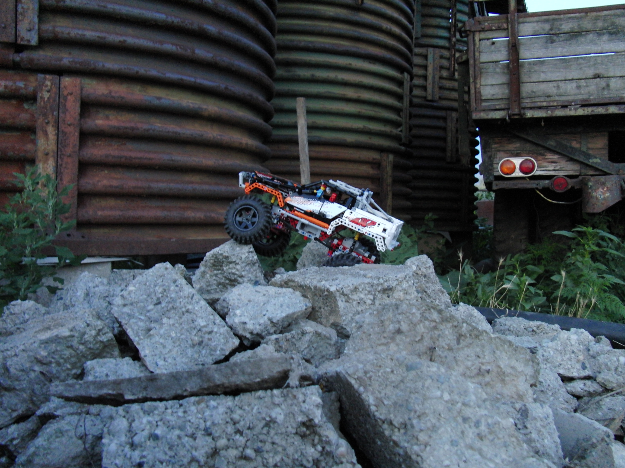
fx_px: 650
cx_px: 312
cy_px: 234
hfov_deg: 51.4
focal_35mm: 36
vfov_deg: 39.7
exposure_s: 1/15
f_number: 2.7
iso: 400
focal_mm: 7.3
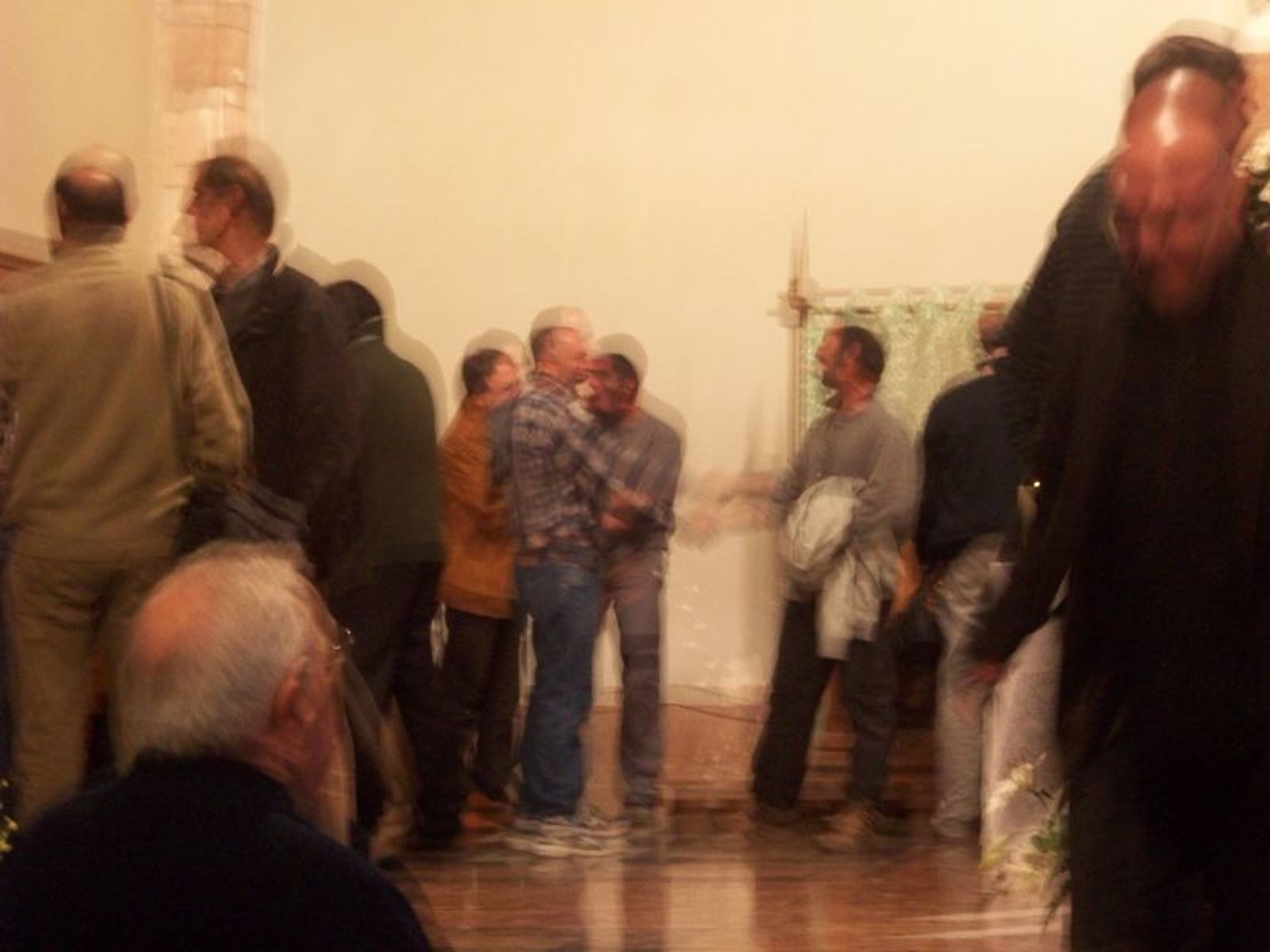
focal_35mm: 111
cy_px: 476
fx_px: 4072
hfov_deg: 17.7
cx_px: 635
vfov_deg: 13.3
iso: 200
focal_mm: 18.6
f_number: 5.2
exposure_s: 1/8
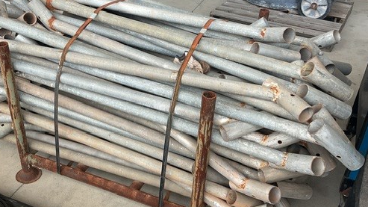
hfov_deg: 49.2
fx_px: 400
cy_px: 103
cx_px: 157
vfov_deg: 29.0
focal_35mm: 41
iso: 16
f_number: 1.8
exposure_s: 1/128
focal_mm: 3
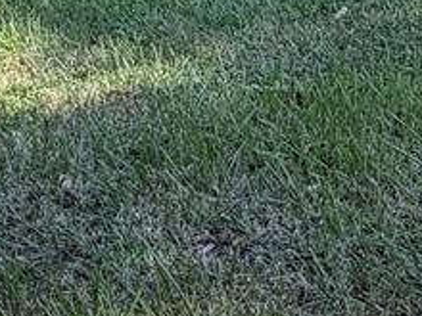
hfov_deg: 18.5
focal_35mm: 102
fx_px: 1243
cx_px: 468
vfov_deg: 14.5
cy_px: 100
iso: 50
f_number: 2.2
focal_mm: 2.22
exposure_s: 1/262
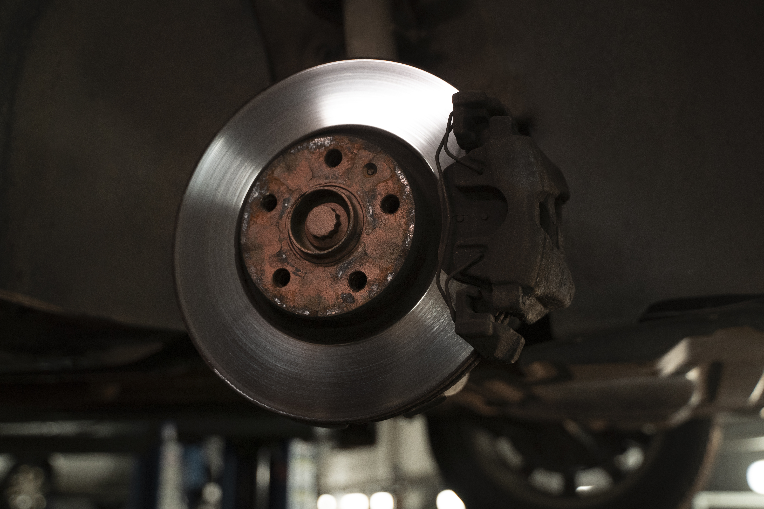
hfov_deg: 46.4
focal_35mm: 42
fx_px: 891
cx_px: 382
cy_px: 254
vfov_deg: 31.9
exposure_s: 1/250
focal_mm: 42
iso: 1600
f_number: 2.8
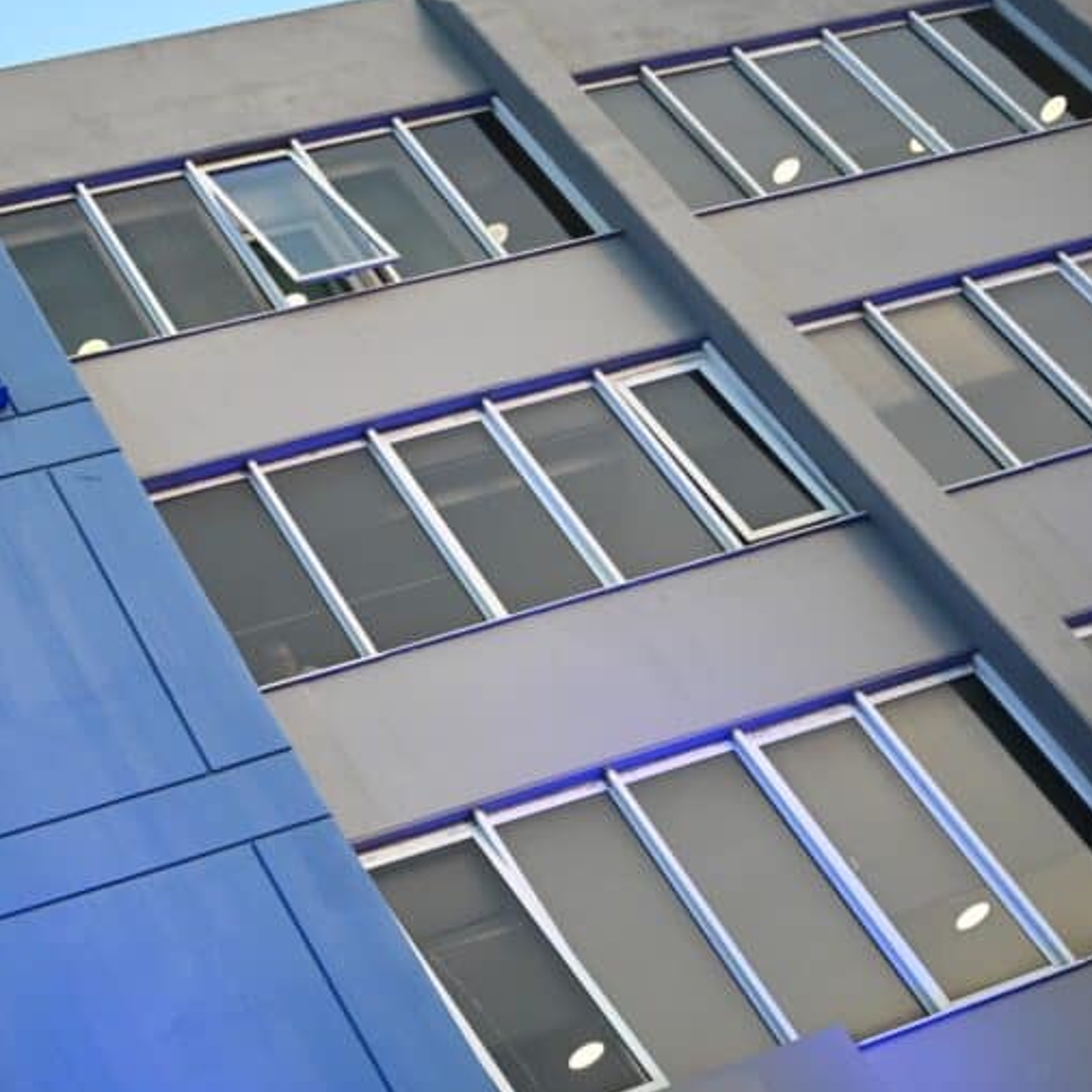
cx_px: 309
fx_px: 2213
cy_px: 545
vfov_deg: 27.7
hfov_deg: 27.4
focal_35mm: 62
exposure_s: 1/400
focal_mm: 48
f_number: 4
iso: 400
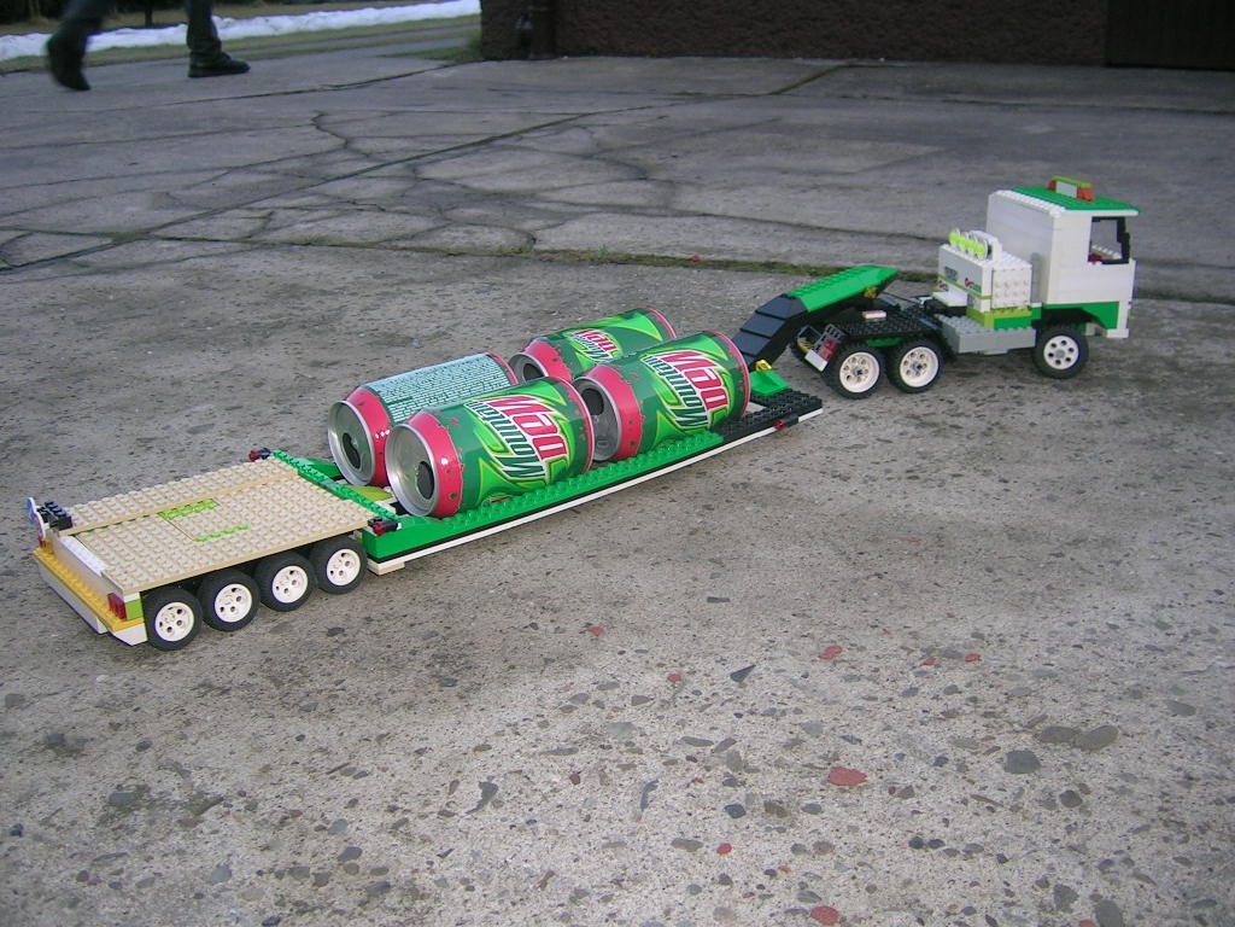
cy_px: 464
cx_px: 618
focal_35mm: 35
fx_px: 1249
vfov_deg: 40.7
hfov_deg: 52.6
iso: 50
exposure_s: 1/30
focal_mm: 5.4
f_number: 2.8
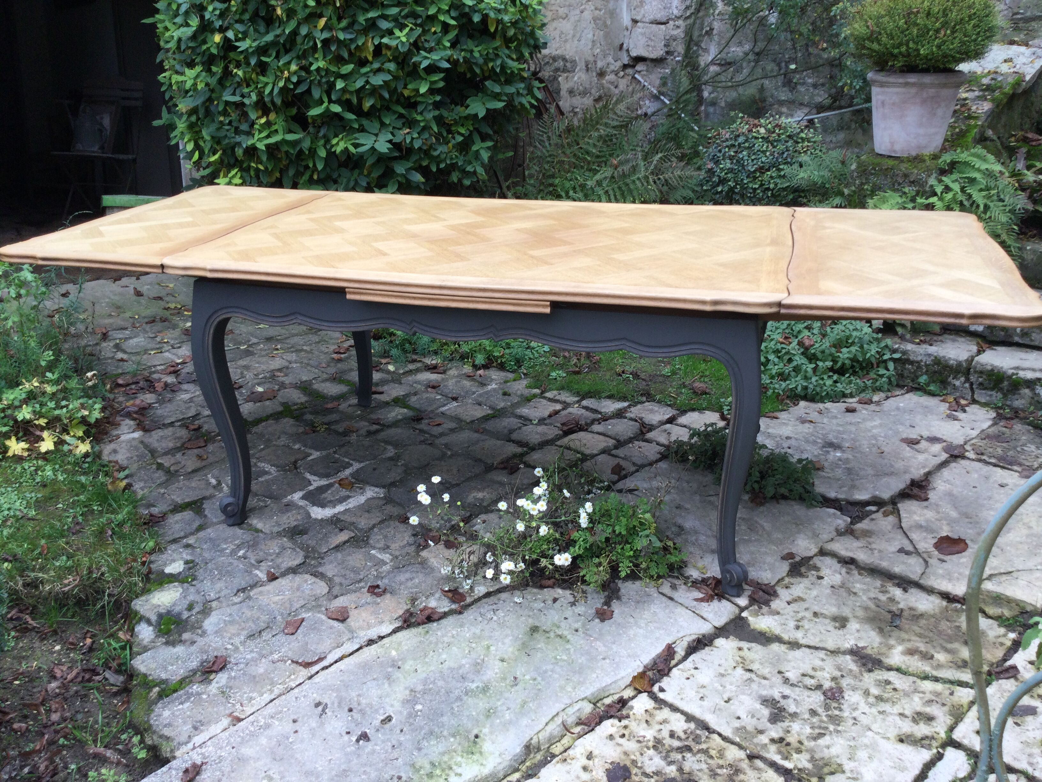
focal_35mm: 31
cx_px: 521
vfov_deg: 45.4
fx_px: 933
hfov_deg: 58.4
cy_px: 391
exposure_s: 1/50
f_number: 2.4
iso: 32
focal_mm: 3.3
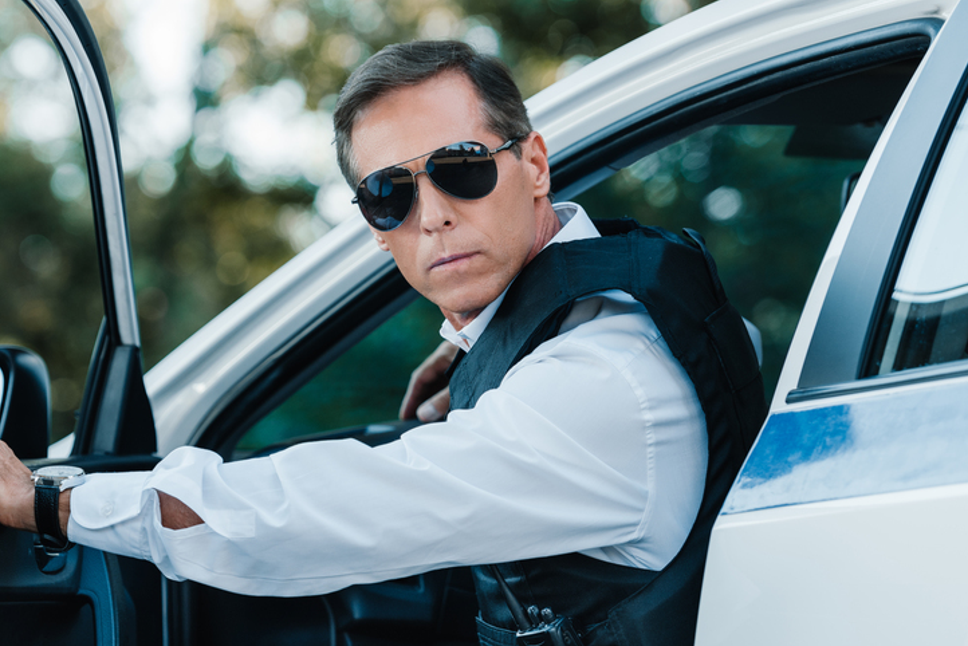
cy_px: 296
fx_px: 4546
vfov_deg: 8.1
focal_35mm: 169
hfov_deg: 12.1
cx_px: 339
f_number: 4
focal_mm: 122
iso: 160
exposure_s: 1/160
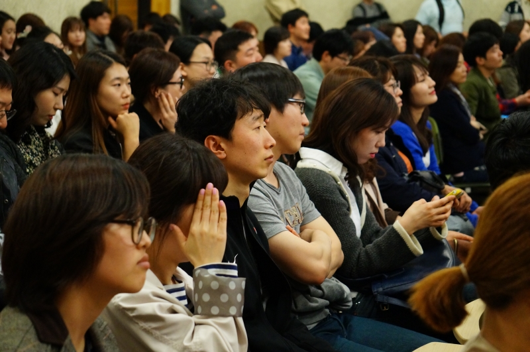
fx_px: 1213
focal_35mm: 82
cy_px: 176
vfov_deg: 16.5
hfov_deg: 24.7
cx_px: 265
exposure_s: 1/30
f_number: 4.5
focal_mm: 55
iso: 3200
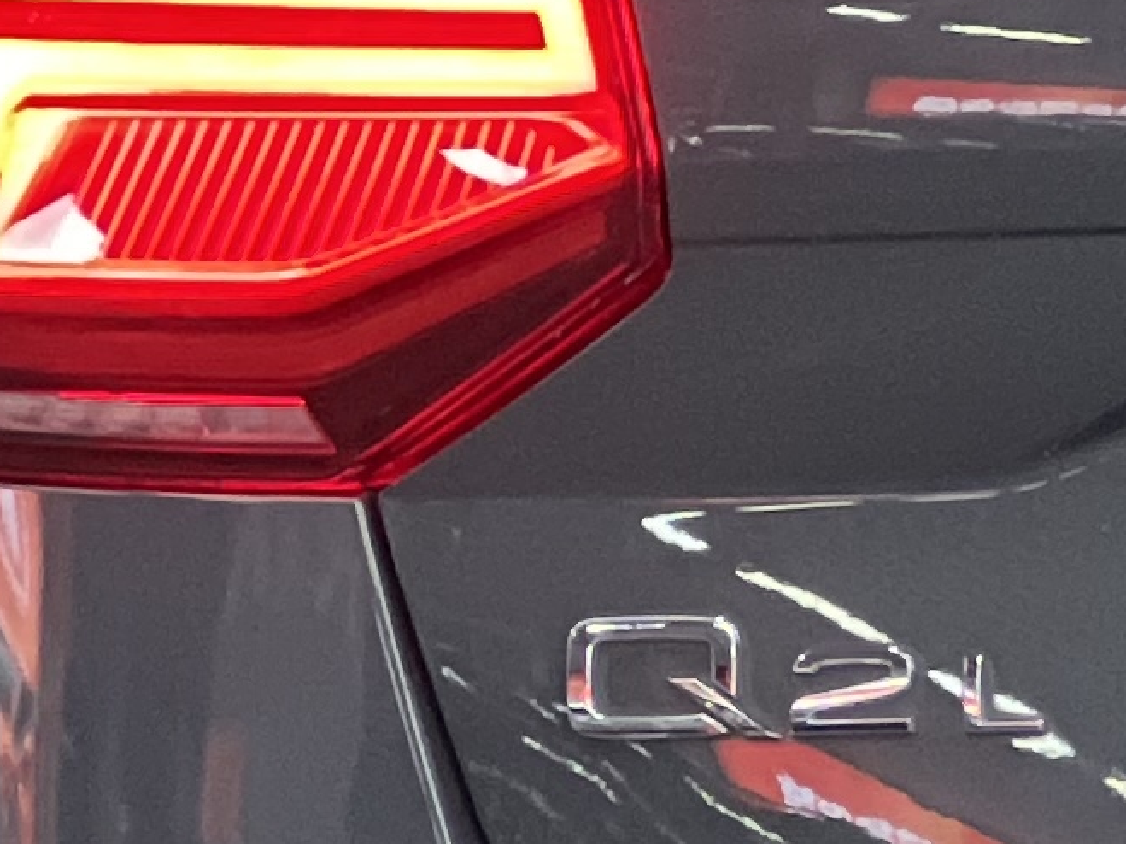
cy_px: 726
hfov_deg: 4.1
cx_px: 2520
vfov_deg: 3.2
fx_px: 15318
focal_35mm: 471
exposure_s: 1/33
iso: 320
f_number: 2.8
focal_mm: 9
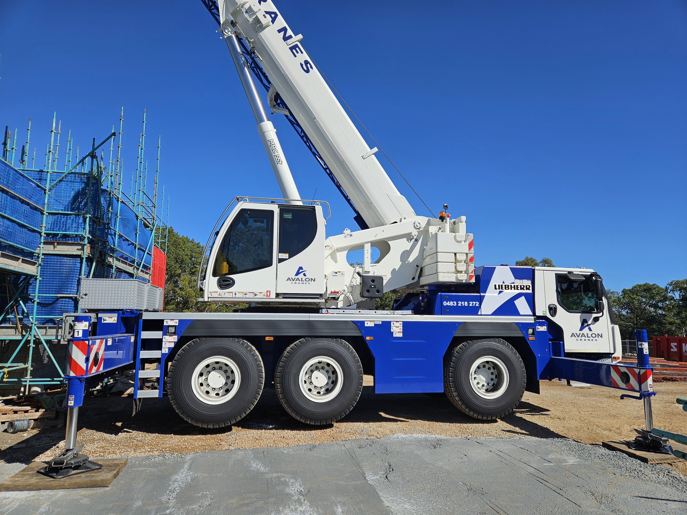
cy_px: 258
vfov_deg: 58.9
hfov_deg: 73.9
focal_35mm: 23
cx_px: 344
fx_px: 456
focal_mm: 5.4
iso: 25
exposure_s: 1/3264
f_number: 1.8
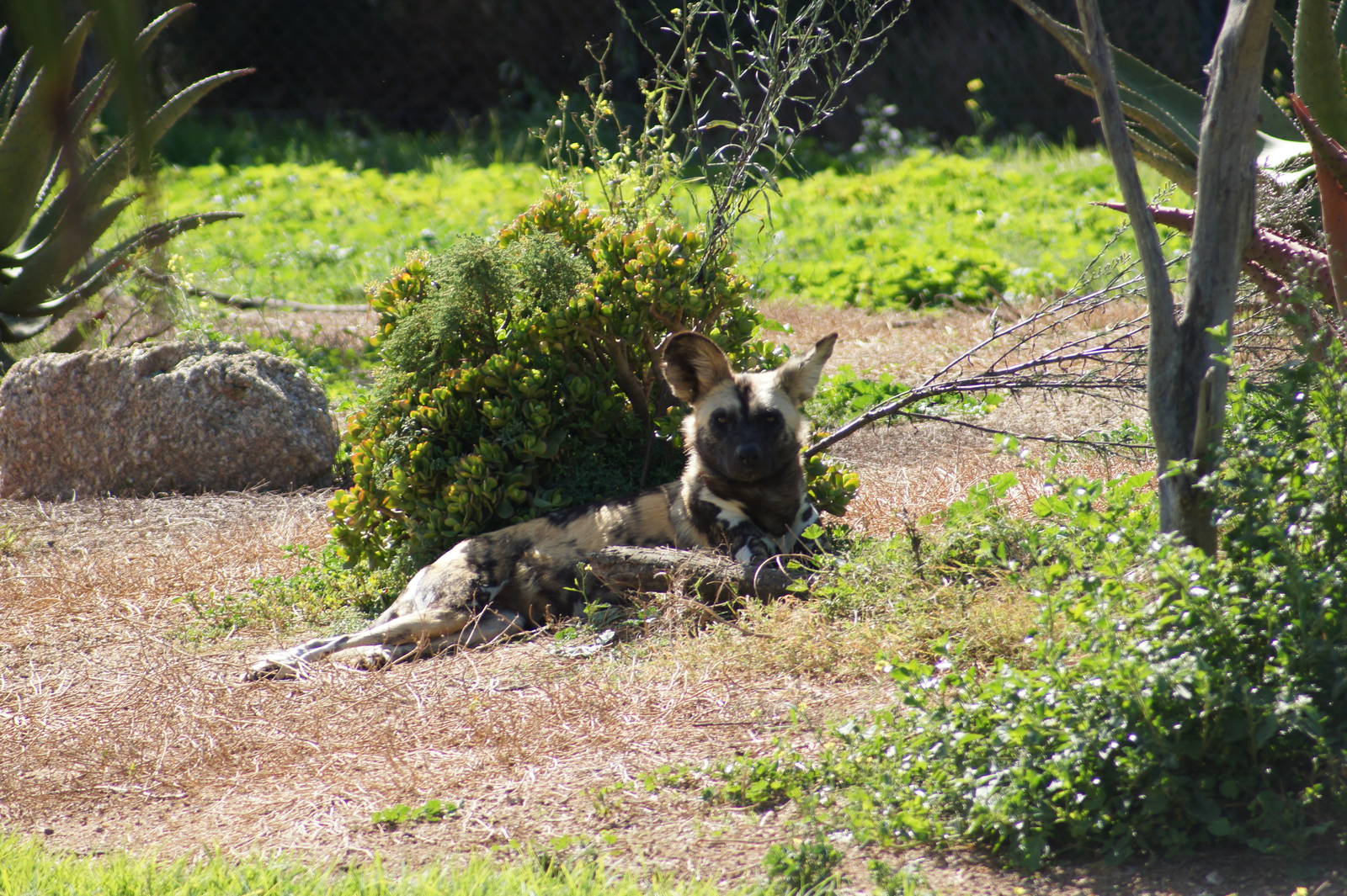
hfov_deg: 5.5
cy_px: 448
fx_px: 14023
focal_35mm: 375
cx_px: 674
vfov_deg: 3.7
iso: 200
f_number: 5.6
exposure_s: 1/400
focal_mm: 250
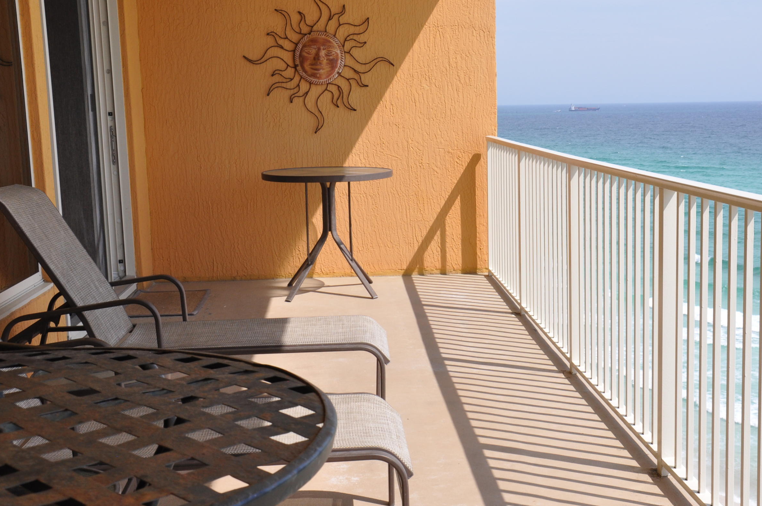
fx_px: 1007
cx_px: 467
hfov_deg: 41.2
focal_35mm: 48
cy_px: 248
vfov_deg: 28.2
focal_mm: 25
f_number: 11
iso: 400
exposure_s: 1/500
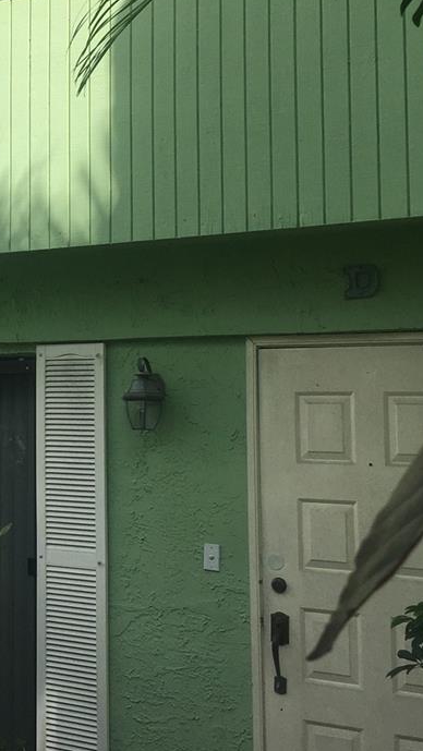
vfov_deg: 37.7
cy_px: 310
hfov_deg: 21.0
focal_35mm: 55
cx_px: -15
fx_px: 1096
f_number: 2.2
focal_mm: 4.15
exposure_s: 1/1399
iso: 25
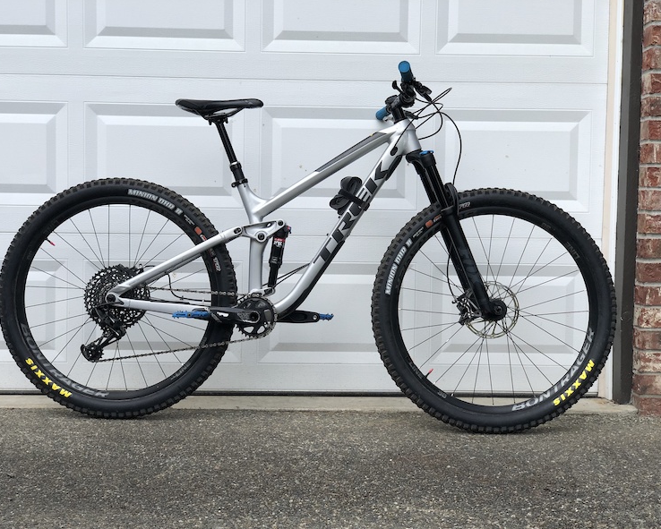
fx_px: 1076
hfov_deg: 34.1
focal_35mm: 55
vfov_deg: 27.6
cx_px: 311
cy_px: 265
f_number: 2.4
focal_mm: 6
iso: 16
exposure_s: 1/326
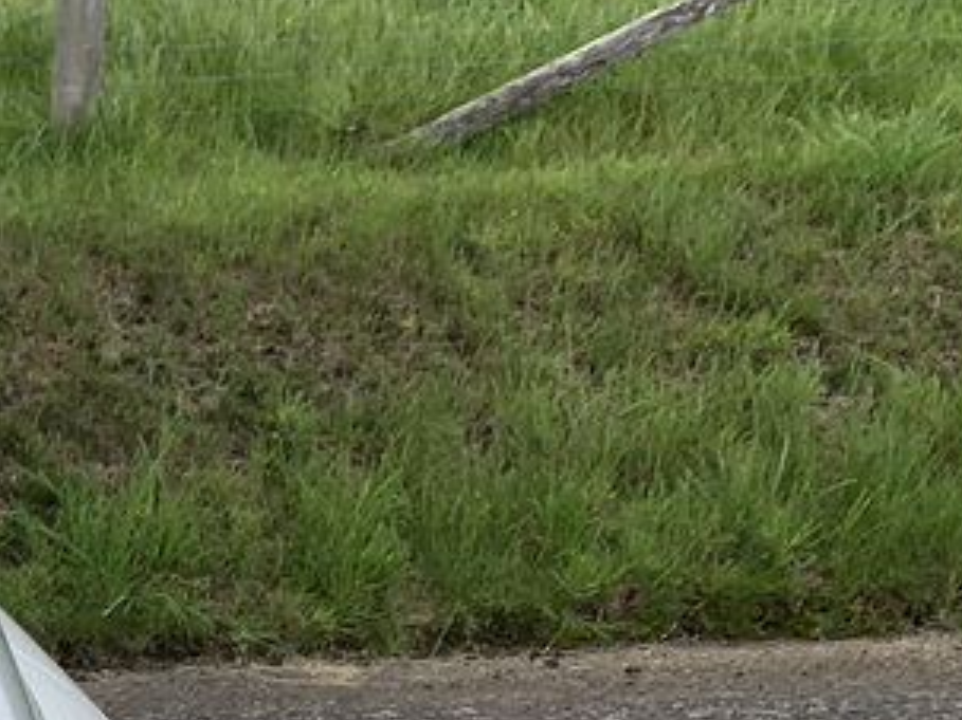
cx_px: -1022
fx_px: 3056
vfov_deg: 12.6
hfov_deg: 14.5
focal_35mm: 110
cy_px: 1161
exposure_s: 1/1536
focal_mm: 4.25
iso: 25
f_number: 1.8
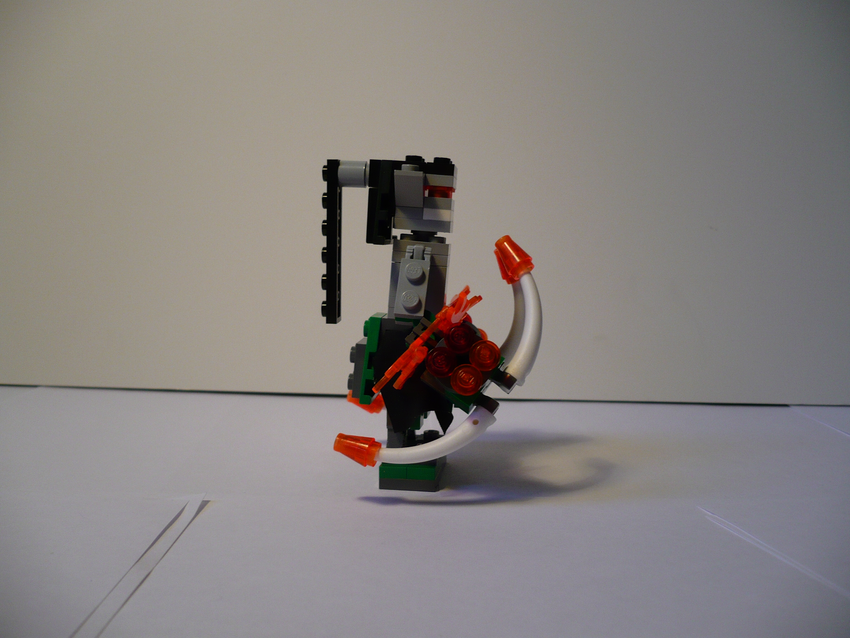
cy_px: 319
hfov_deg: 51.4
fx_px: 884
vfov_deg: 39.7
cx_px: 425
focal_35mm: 36
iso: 100
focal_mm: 6
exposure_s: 1/50
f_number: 2.9
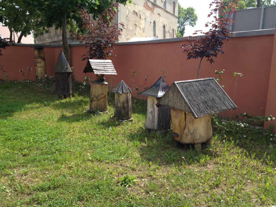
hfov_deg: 52.6
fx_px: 279
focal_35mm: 35
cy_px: 104
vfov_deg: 40.7
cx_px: 138
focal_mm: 4.28
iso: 50
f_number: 2.4
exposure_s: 1/800
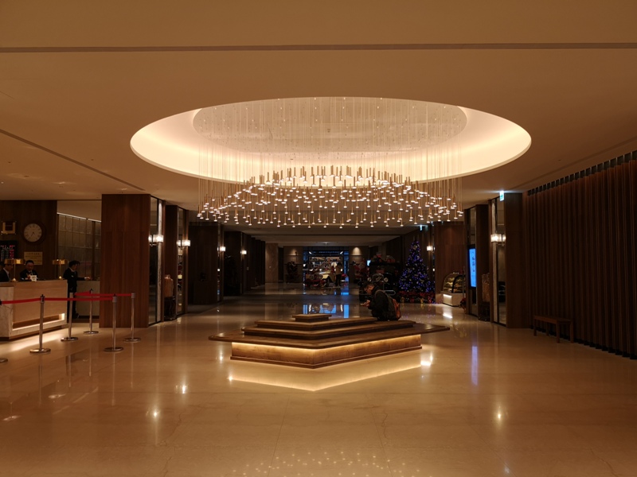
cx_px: 318
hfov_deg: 65.3
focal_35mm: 27
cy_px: 238
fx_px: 497
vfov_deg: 51.4
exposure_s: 1/50
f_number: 1.8
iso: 80
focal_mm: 3.95
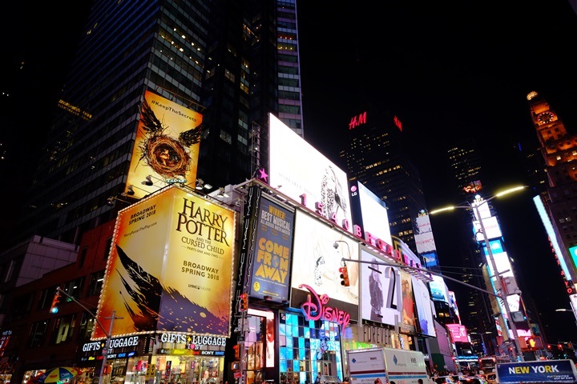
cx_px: 288
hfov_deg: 81.2
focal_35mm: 21
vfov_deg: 59.5
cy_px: 192
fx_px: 337
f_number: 3.6
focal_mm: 14
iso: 800
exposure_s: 1/125
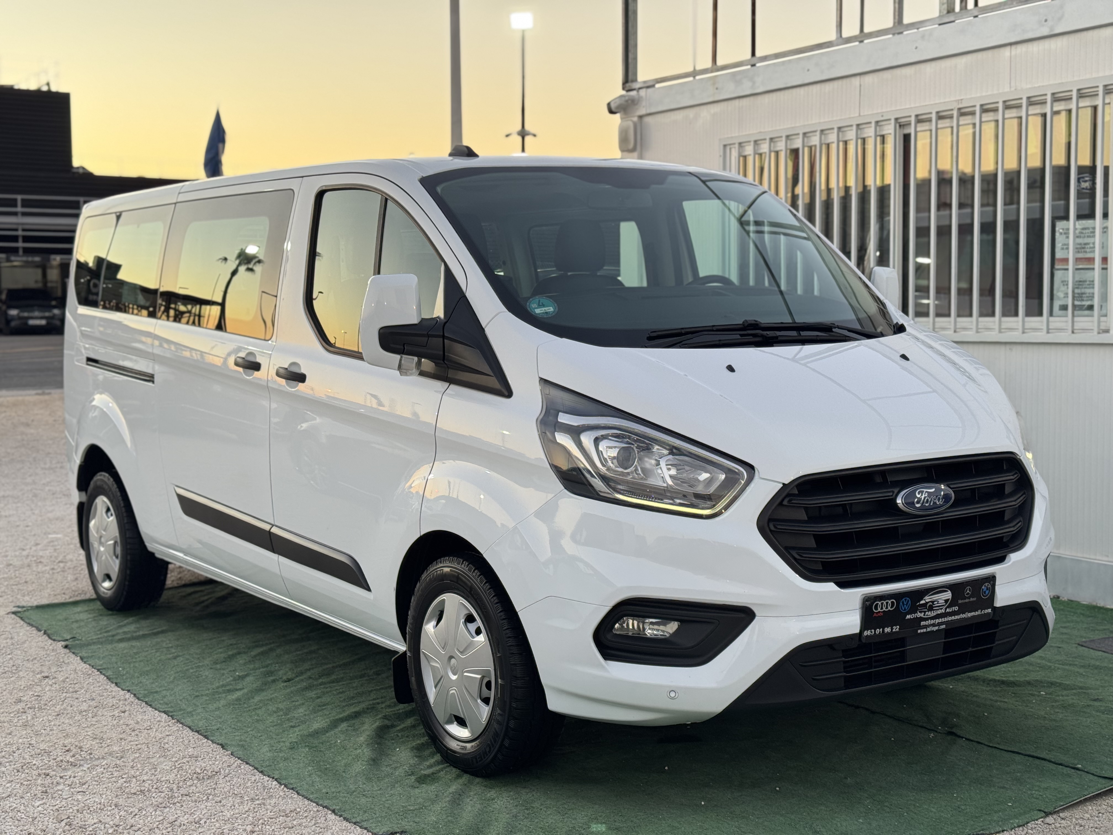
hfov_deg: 39.7
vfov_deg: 30.3
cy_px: 418
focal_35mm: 48
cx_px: 556
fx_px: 1543
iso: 80
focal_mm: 6.76
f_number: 1.78
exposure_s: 1/103
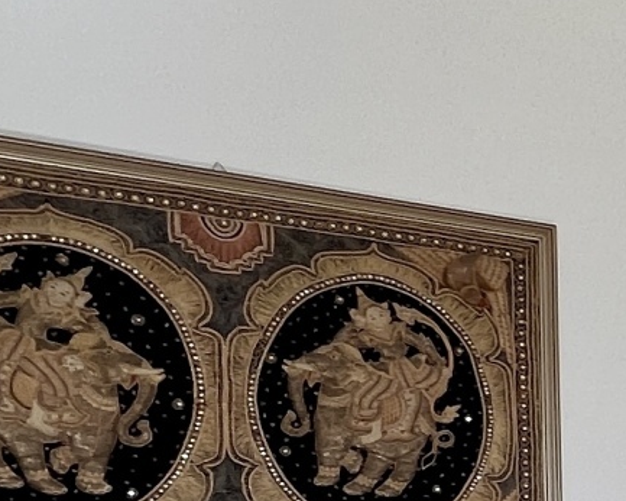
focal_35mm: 75
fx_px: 1389
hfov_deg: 16.5
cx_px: 1368
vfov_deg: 19.3
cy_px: 598
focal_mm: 1.57
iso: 50
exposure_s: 1/100
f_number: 1.8
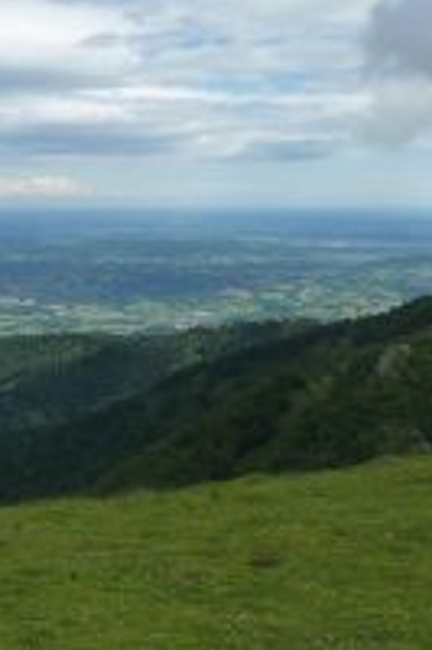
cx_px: 123
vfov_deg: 38.0
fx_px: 938
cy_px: 240
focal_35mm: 52
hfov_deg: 25.7
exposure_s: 1/500
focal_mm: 4.1
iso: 125
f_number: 5
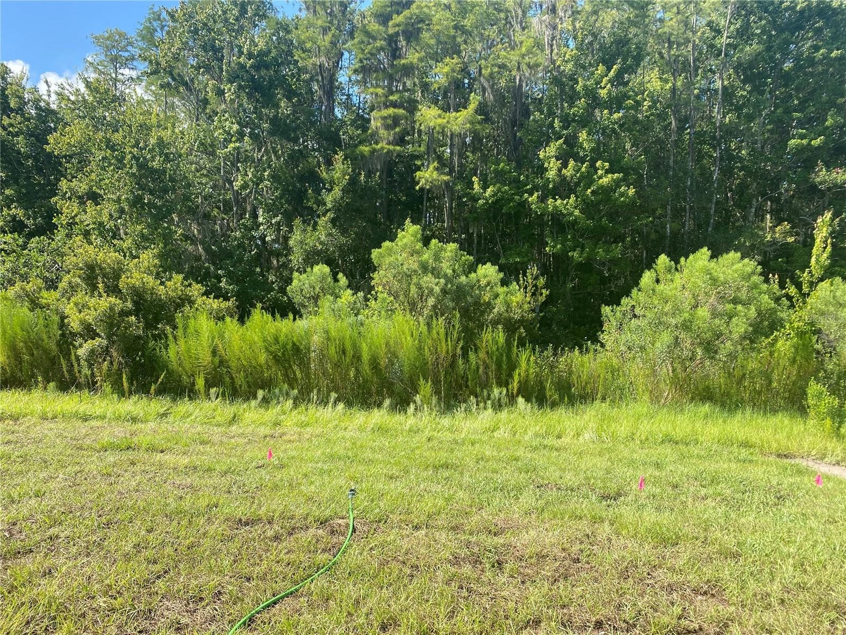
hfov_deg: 67.3
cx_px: 423
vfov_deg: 53.1
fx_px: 635
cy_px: 318
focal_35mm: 26
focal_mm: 4.25
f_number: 1.8
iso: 32
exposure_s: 1/957
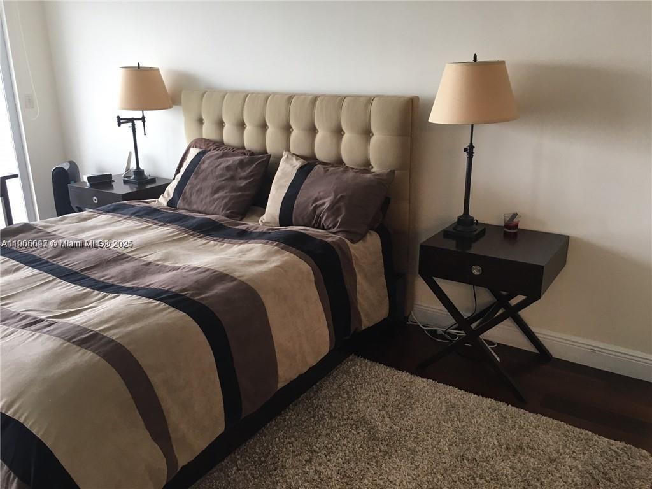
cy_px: 244
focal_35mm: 29
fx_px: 546
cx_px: 326
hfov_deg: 61.7
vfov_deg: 48.2
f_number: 2.2
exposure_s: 1/30
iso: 40
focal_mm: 4.15
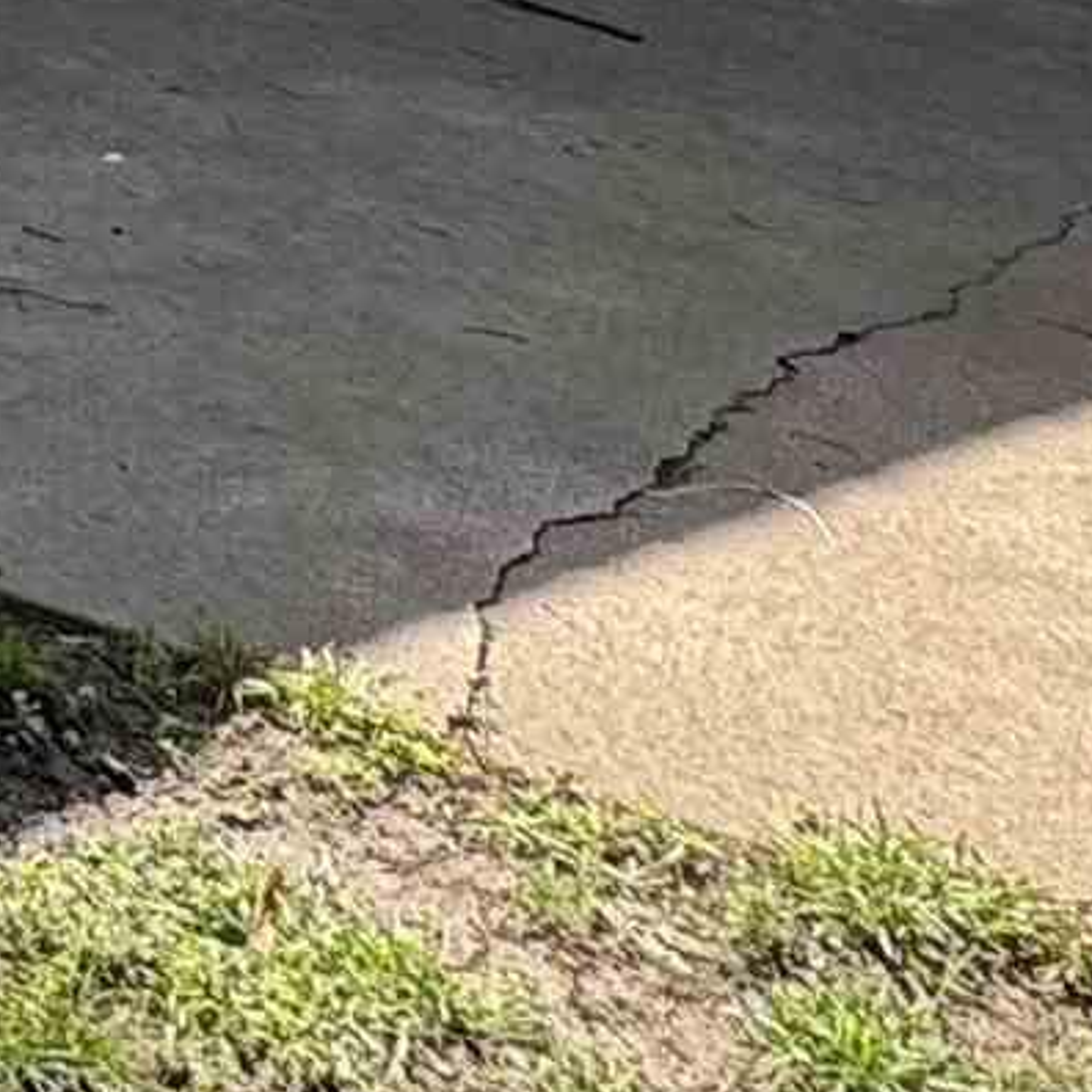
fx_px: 3426
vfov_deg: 14.7
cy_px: -1122
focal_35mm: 96
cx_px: -1434
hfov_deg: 13.7
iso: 40
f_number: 2.2
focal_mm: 2.22
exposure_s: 1/182
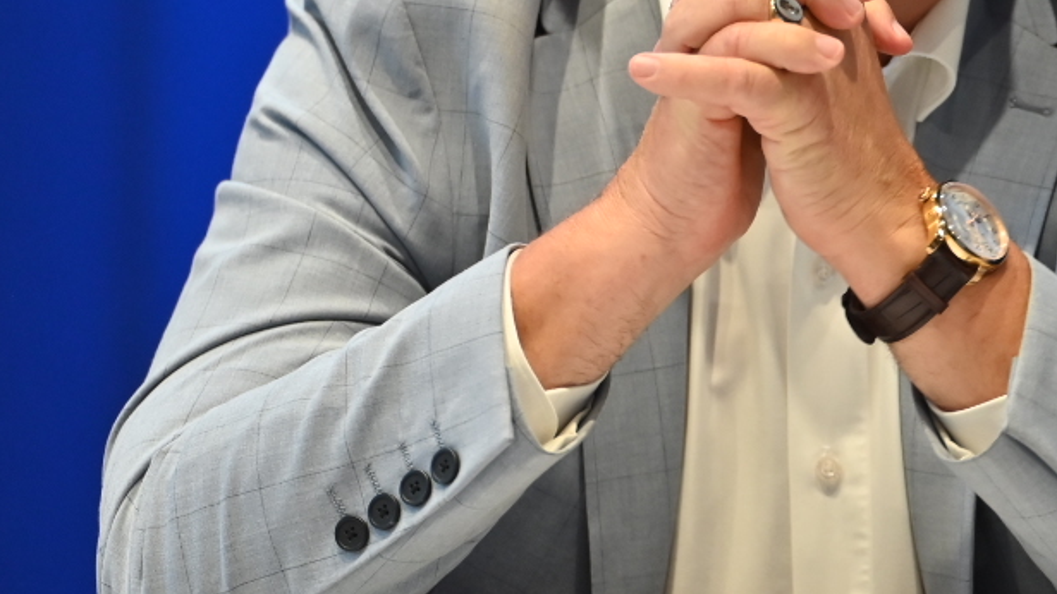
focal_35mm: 400
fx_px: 11211
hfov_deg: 5.4
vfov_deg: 3.0
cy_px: 76
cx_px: 792
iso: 1000
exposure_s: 1/200
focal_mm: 145
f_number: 2.8
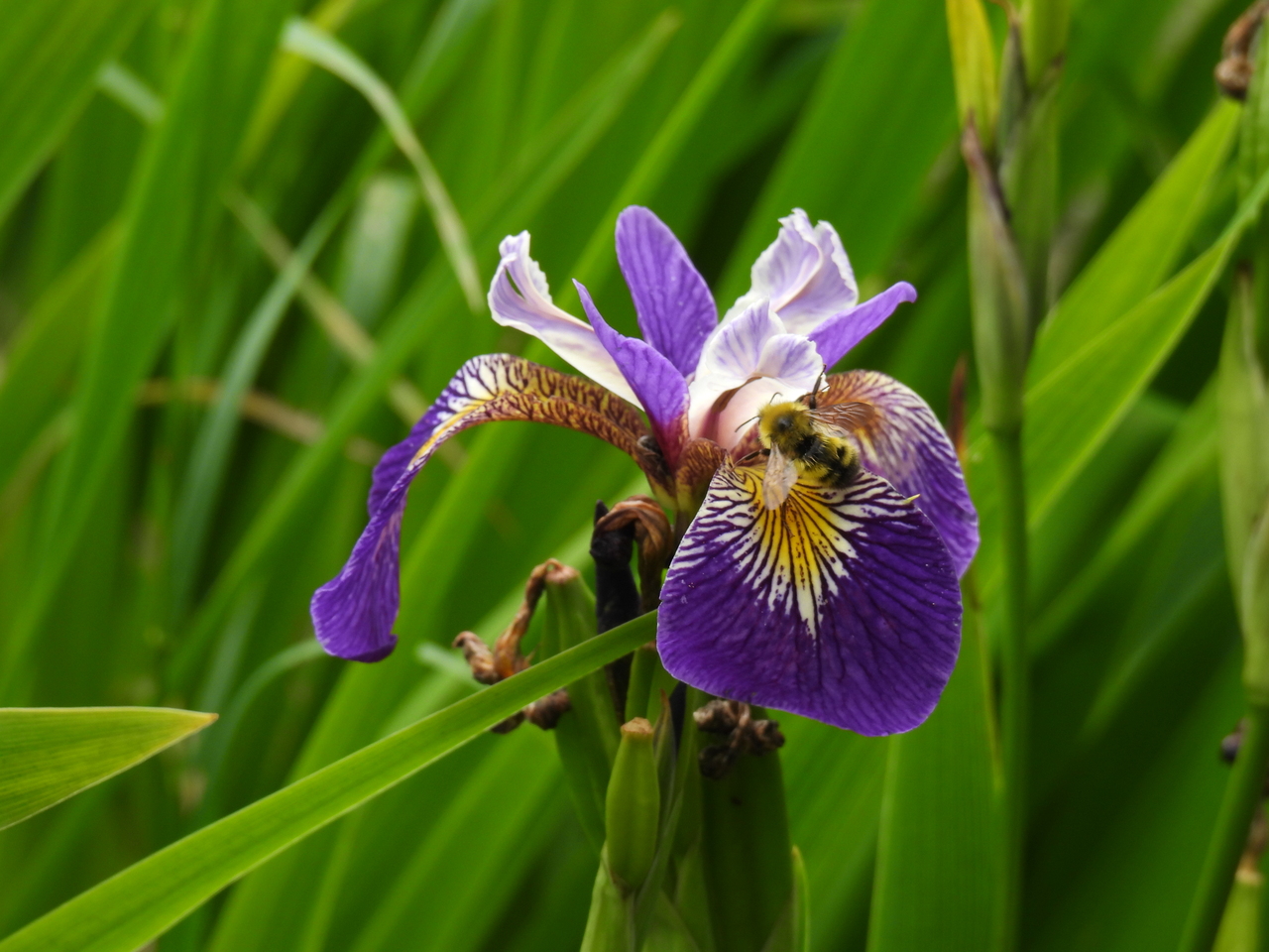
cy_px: 476
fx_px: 16497
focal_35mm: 450
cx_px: 634
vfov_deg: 3.3
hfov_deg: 4.4
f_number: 5
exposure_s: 1/250
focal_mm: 80.3
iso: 100
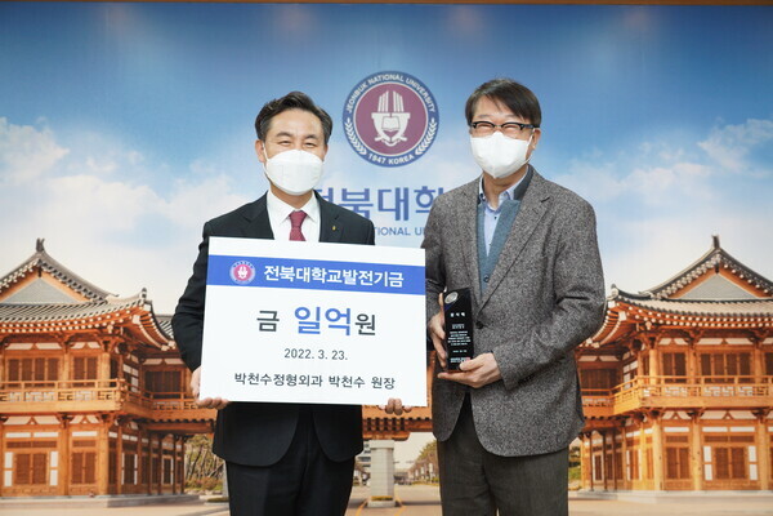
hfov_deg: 45.4
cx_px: 386
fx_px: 923
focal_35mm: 43
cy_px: 258
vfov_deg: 31.2
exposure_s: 1/100
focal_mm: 29
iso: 640
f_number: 2.8
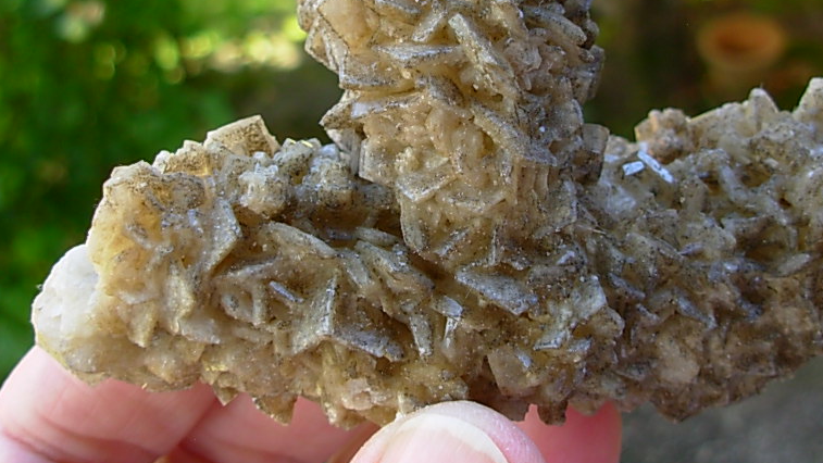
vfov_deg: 21.2
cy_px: 97
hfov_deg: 37.2
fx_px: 1222
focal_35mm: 56
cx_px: 448
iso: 50
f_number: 2.9
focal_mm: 6.3
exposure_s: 1/55.4
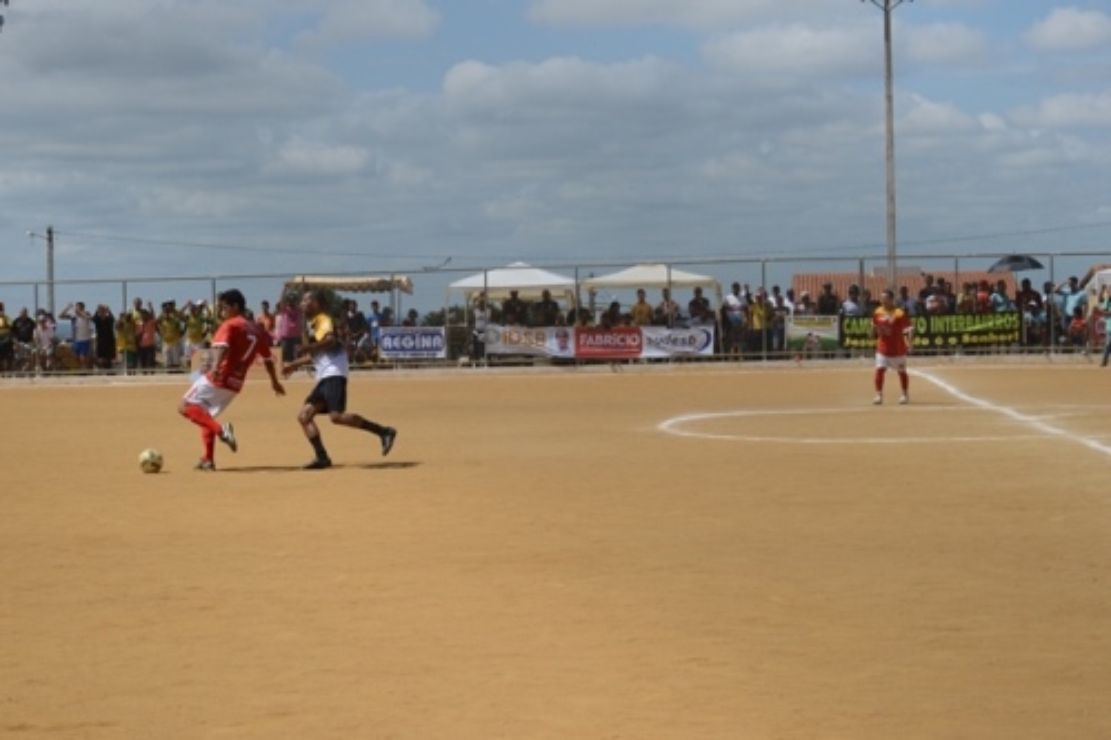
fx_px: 2545
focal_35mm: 82
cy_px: 370
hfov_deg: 24.6
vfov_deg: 16.5
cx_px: 556
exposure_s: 1/1600
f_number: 7.1
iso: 200
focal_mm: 55
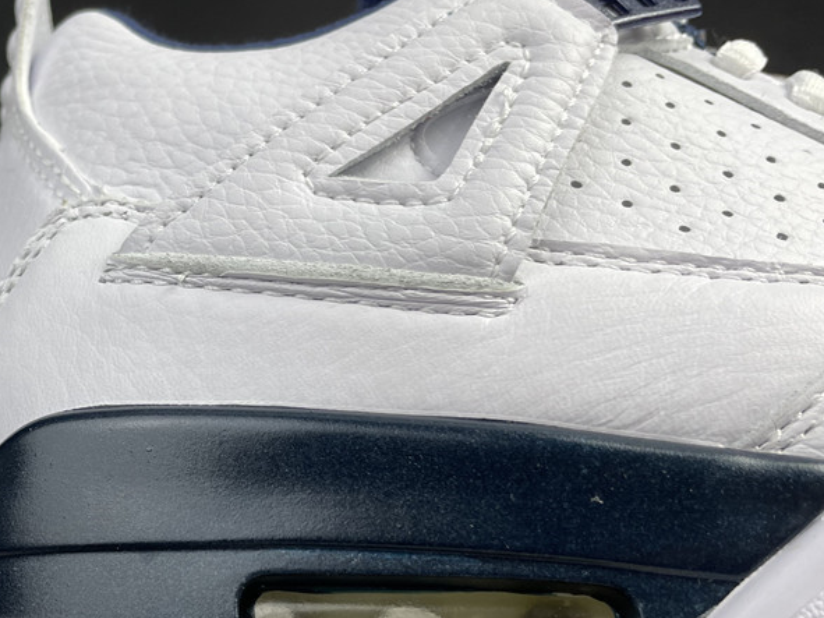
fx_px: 1047
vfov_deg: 32.8
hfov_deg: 40.8
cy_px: 363
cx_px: 141
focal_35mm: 44
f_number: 1.6
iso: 40
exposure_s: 1/100
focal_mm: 4.2
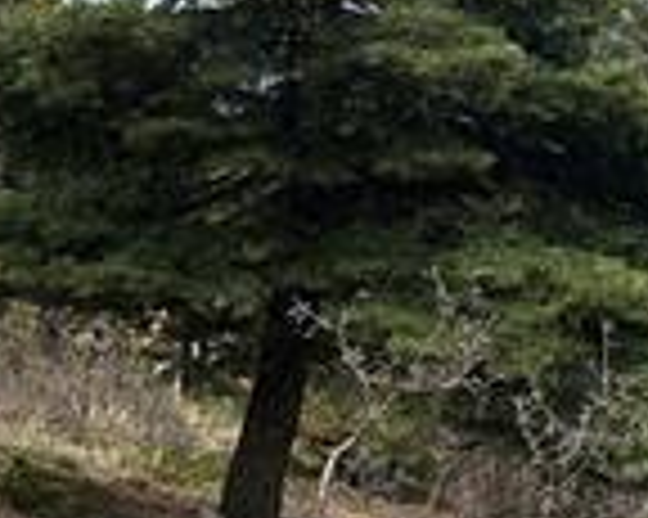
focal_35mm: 104
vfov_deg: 14.4
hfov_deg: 17.9
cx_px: 680
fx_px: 1993
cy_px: -61
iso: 80
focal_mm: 6.86
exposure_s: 1/8197
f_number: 1.78
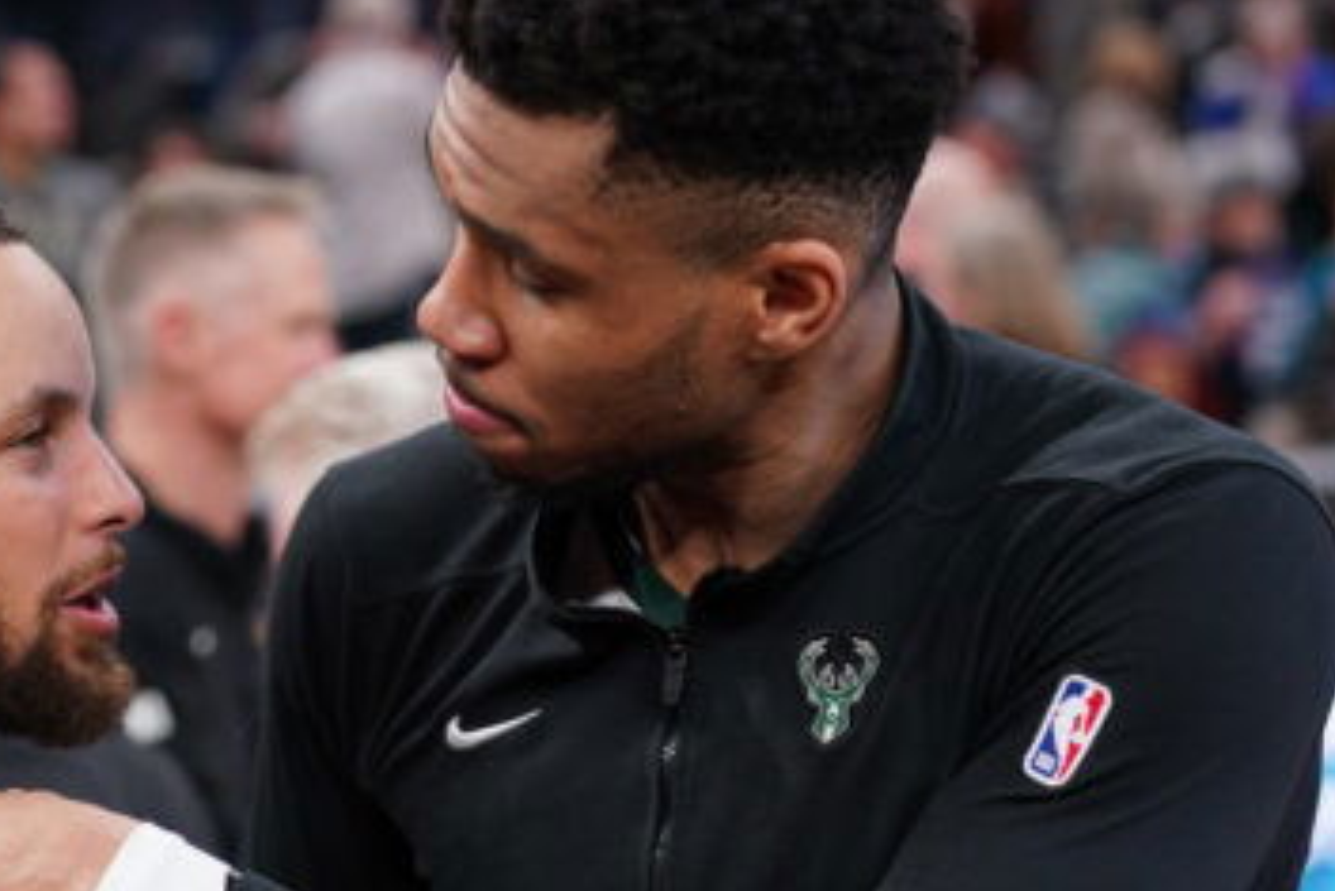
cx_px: 311
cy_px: 773
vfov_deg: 12.5
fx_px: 4044
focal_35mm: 109
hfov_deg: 18.6
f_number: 2
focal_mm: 50
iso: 800
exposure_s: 1/800
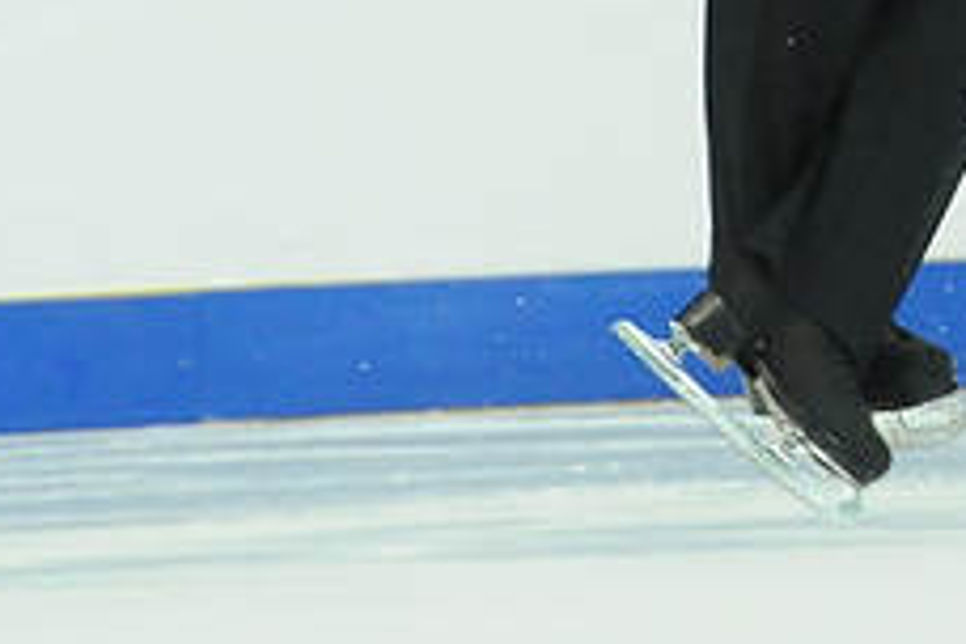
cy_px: -278
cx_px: 1059
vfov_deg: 1.7
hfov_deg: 2.6
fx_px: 21170
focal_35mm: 789
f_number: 5.6
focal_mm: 150
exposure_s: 1/640
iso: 3200
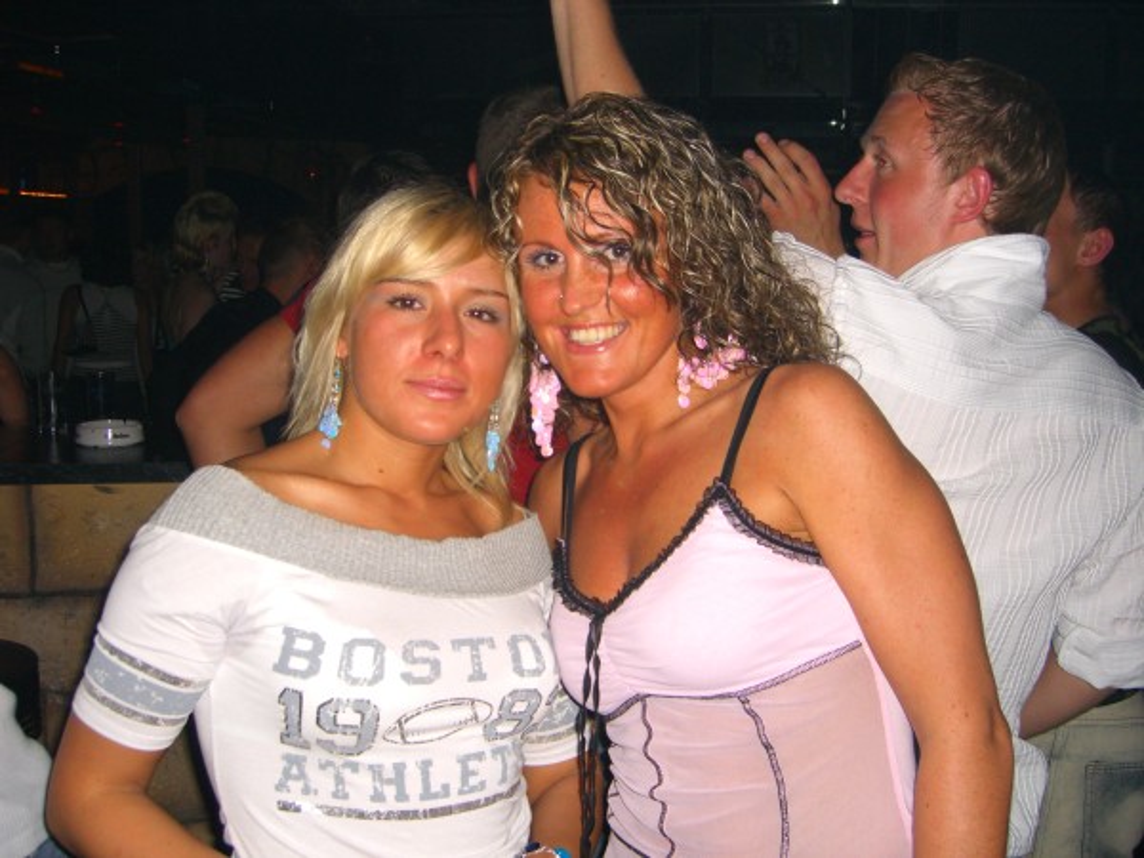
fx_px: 1256
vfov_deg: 37.7
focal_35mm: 38
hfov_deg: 49.0
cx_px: 572
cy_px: 429
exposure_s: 1/60
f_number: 2.8
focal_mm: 7.9
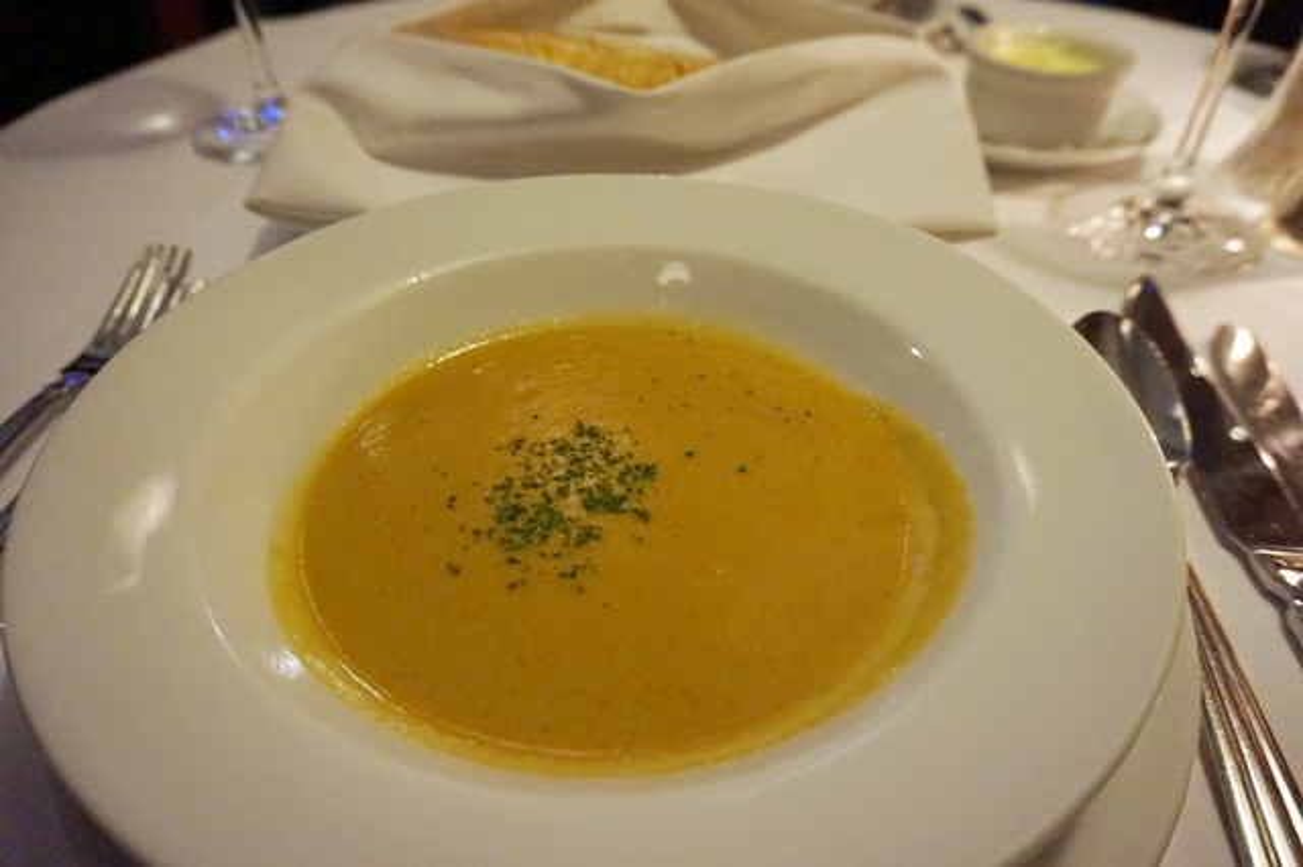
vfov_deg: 53.1
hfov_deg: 73.8
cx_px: 652
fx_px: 868
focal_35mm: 24
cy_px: 434
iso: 3200
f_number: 3.5
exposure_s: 1/50
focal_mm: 16
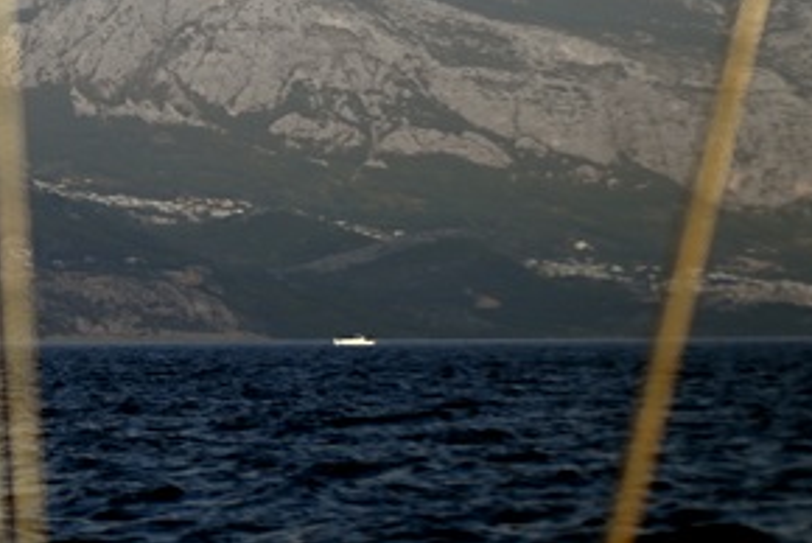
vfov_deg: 5.6
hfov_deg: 8.3
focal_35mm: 241
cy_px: -374
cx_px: -552
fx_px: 5441
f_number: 4.5
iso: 100
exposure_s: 1/1000
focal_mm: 70
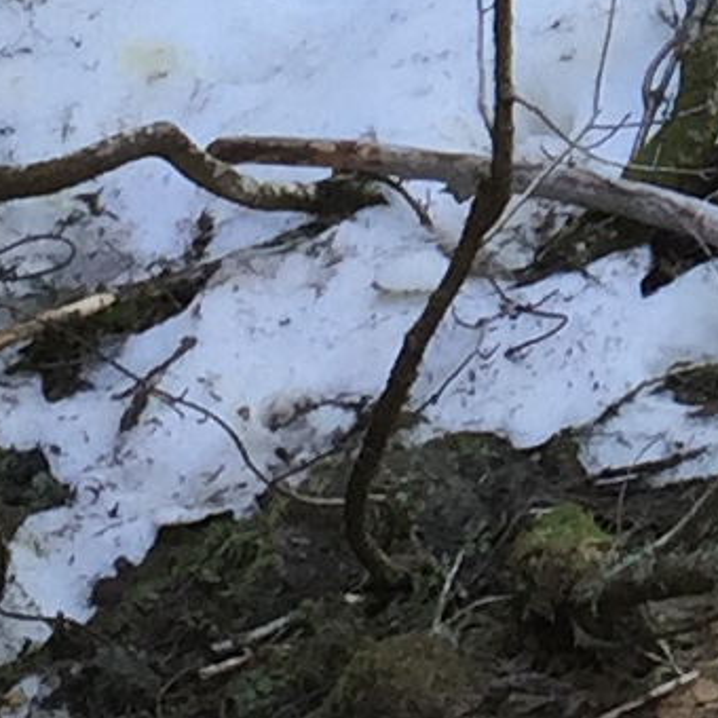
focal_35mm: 246
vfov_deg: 7.0
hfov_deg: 6.8
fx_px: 5773
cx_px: 1675
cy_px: -465
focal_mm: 4.15
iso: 32
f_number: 2.2
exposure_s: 1/120
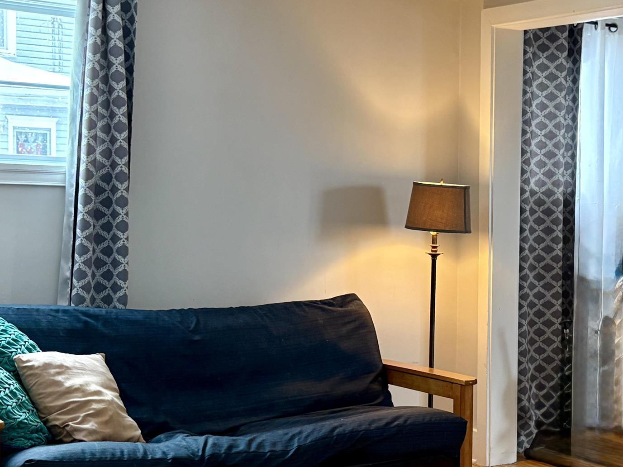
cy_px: 328
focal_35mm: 58
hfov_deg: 33.0
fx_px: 1044
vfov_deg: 25.0
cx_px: 413
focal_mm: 5.96
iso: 200
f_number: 1.6
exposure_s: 1/60
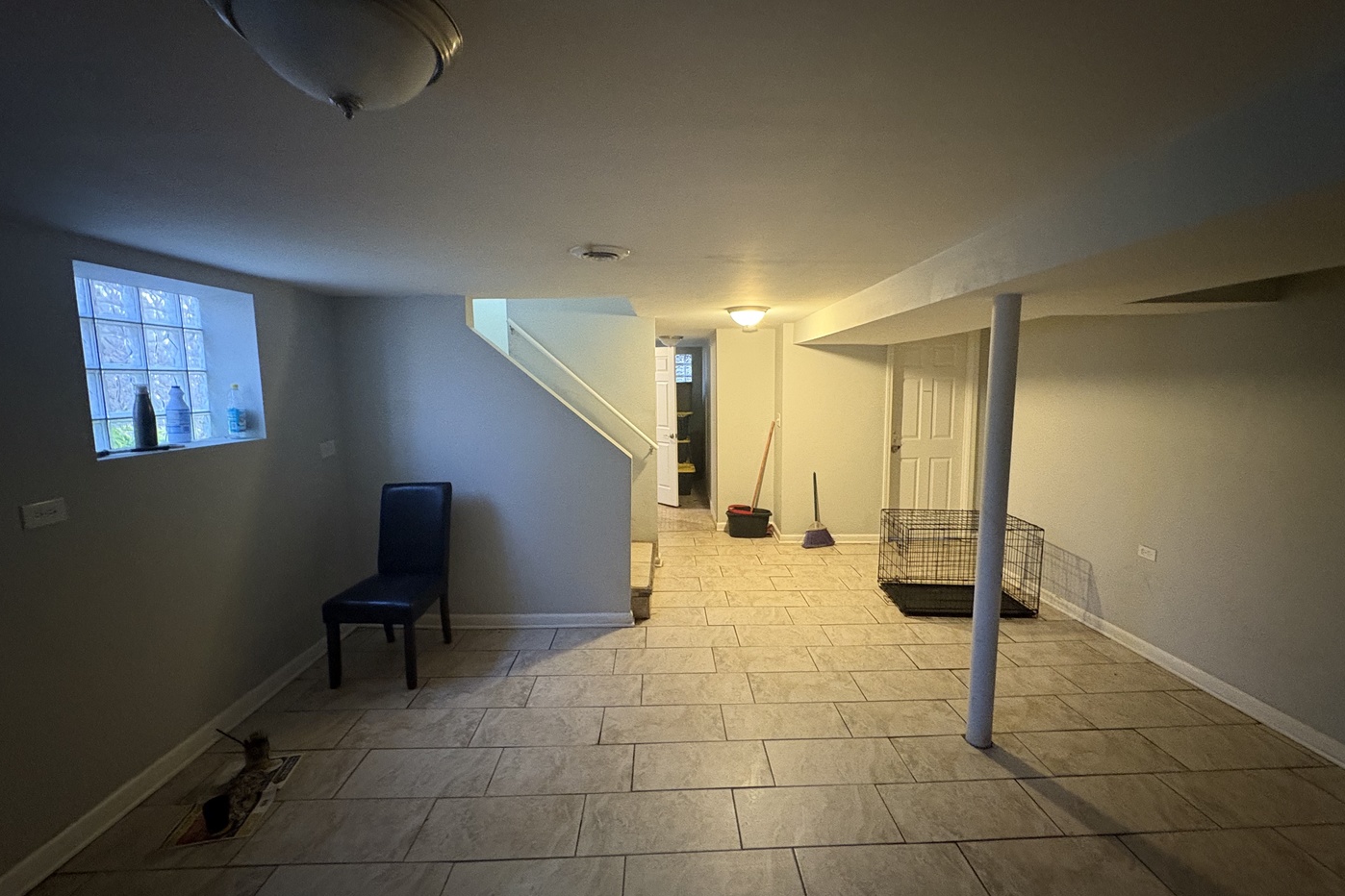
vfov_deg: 77.3
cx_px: 686
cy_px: 442
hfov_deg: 100.4
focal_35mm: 15
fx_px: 560
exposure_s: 1/40
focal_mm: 2.22
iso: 640
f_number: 2.2
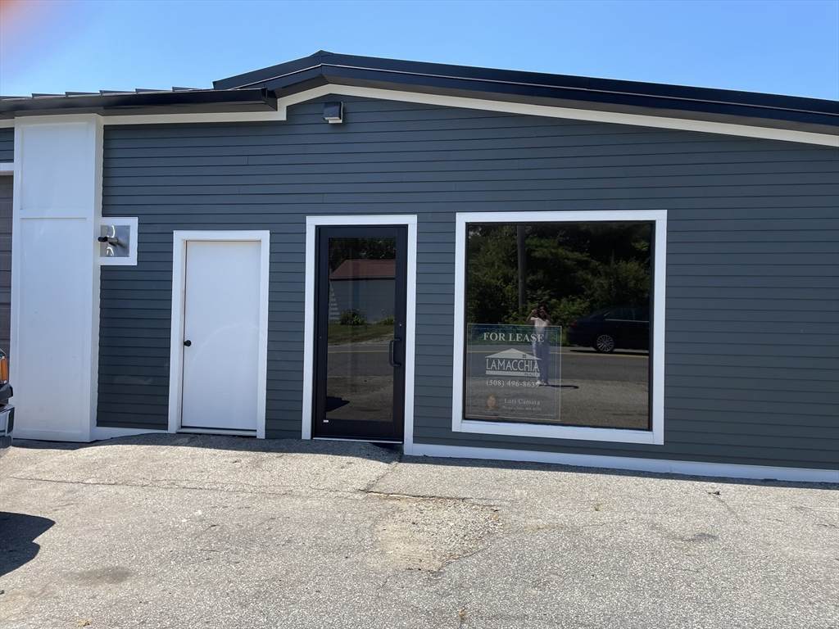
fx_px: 630
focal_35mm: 26
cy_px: 314
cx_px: 420
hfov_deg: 67.3
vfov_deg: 53.1
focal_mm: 4.2
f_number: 1.6
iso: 32
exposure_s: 1/1618
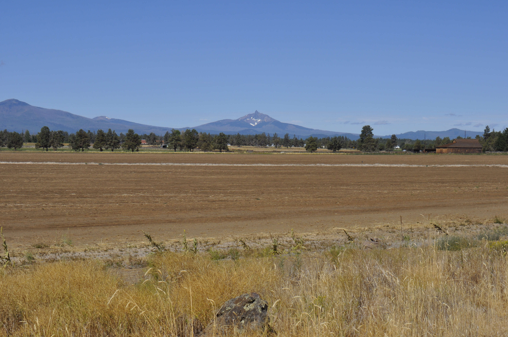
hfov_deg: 31.9
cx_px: 254
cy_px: 168
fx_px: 888
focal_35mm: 63
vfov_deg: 21.5
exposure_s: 1/400
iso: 200
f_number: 10
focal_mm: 42
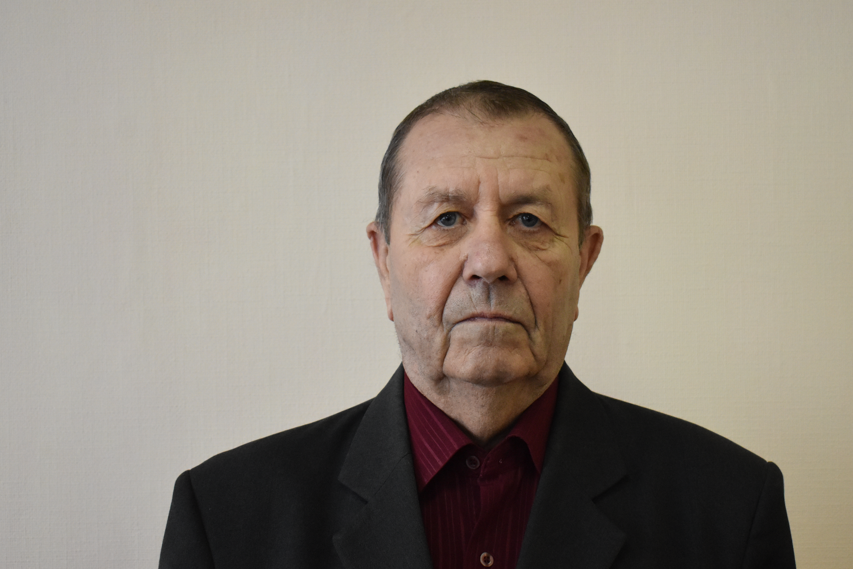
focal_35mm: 69
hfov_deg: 29.2
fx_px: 1635
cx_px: 497
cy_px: 314
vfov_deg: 19.7
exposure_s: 1/320
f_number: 4.8
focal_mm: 38
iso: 3200
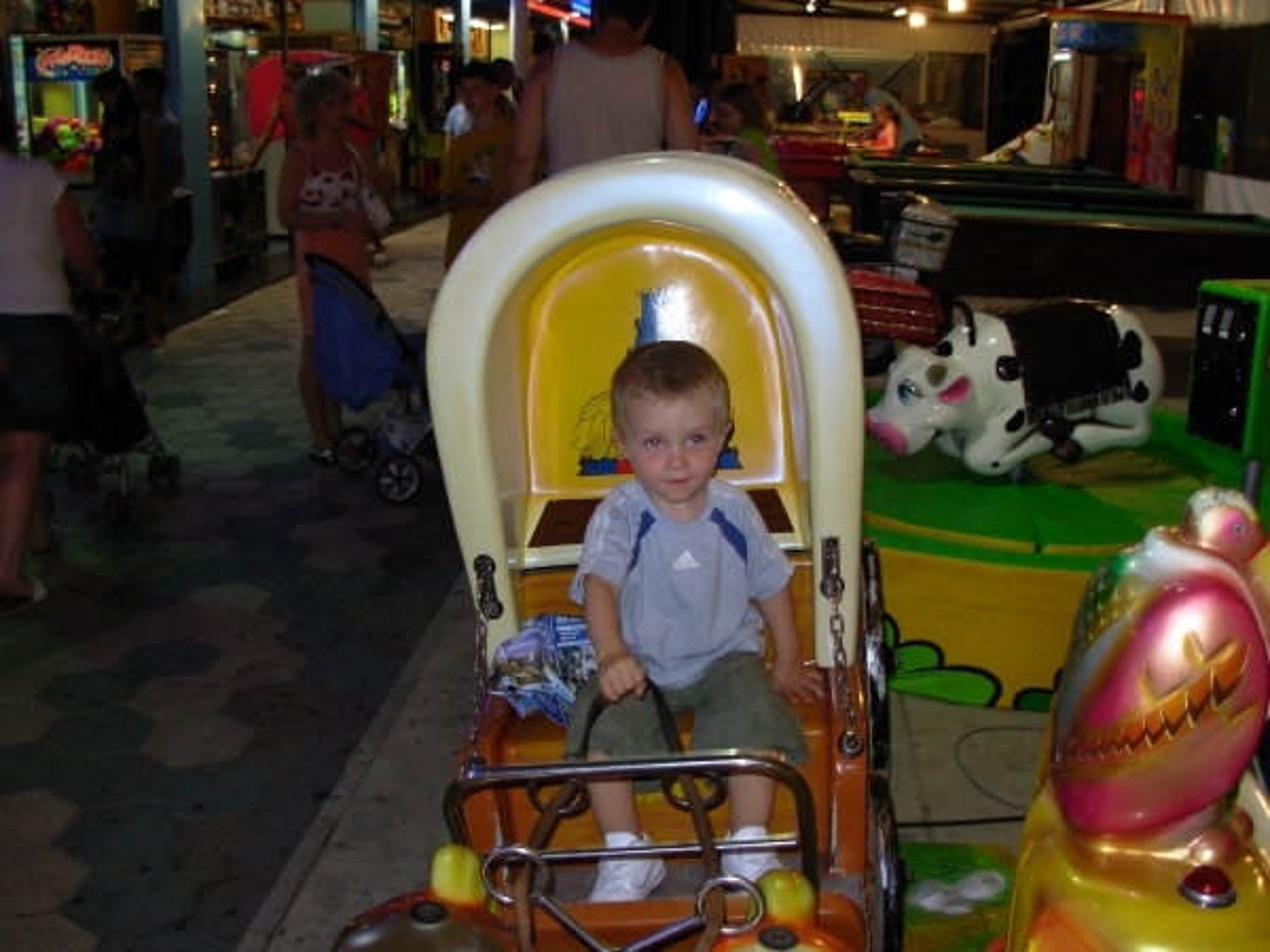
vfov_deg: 37.7
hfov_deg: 49.0
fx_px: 1394
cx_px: 635
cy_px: 476
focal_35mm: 38
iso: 50
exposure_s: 1/32
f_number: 2.9
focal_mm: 6.3
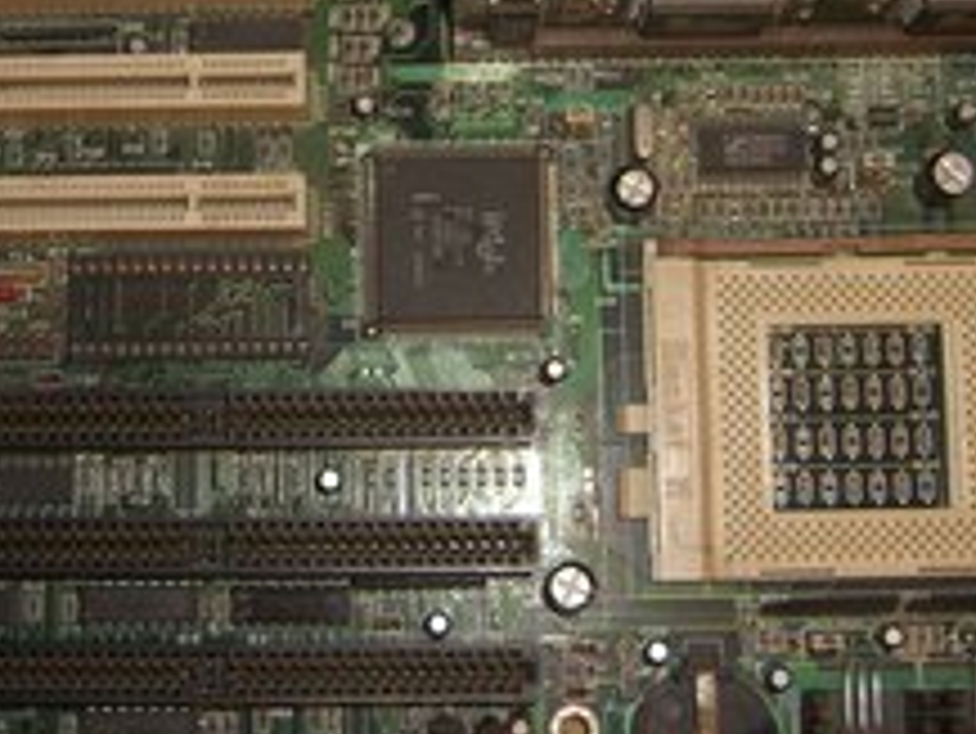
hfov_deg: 27.7
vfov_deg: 20.9
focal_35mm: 70
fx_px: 1975
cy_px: 185
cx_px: 364
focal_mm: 7.9
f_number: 2.8
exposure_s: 1/60
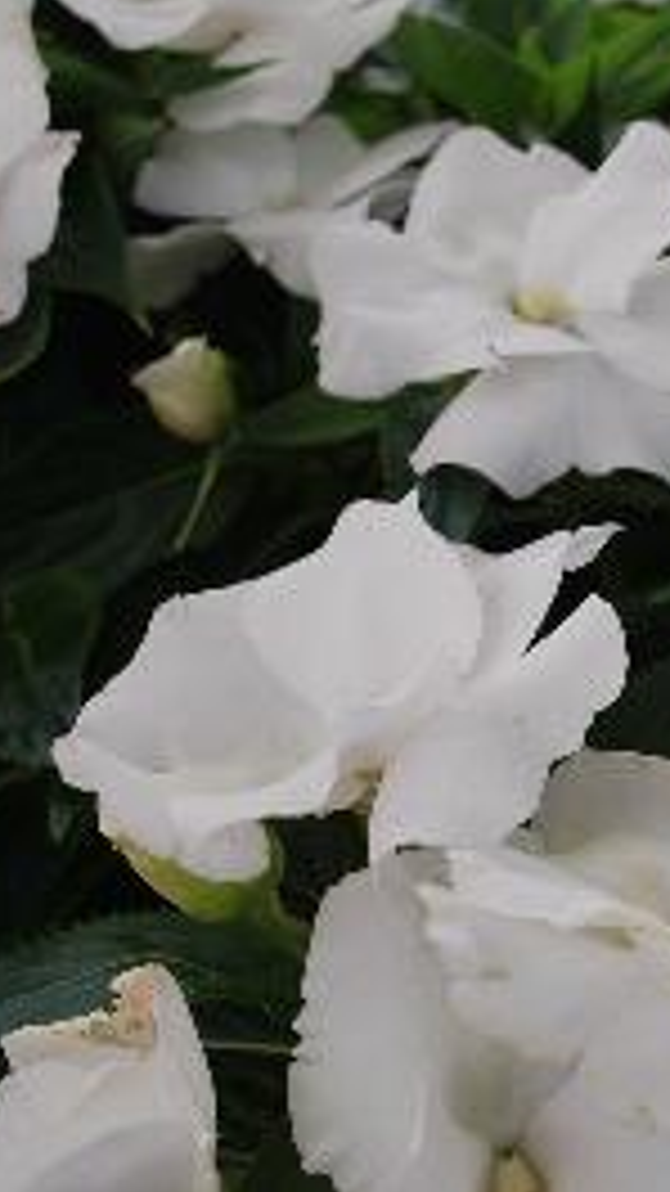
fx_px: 2401
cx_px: 836
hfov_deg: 15.2
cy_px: 594
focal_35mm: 76
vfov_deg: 27.9
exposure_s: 1/60
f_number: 8
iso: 100
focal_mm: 32
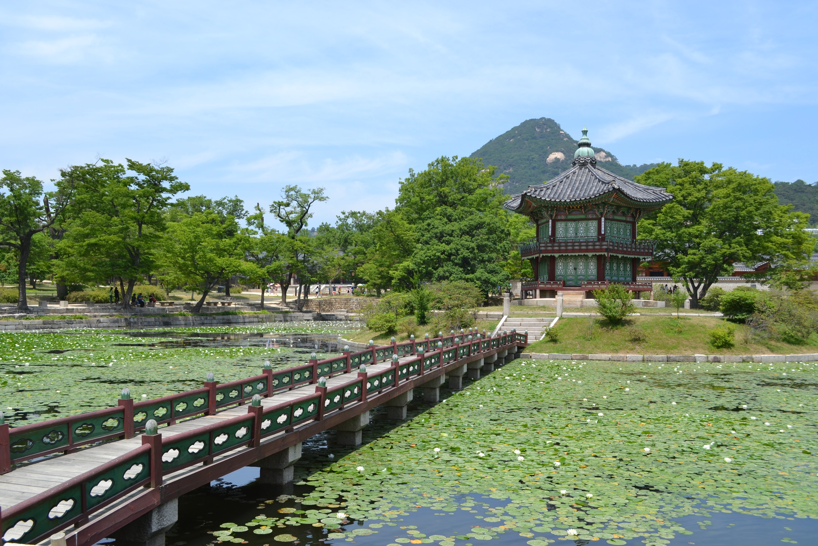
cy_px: 273
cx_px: 409
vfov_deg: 40.0
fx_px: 750
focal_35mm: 33
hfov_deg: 57.2
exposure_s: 1/250
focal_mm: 22
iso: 100
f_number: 8
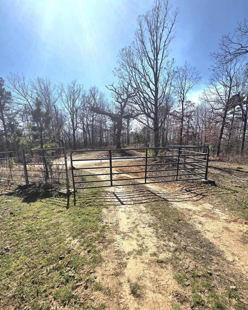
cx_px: 125
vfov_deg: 100.4
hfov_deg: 88.0
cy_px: 169
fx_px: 128
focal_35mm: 14
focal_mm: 2.2
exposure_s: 1/5000
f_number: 2.2
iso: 50
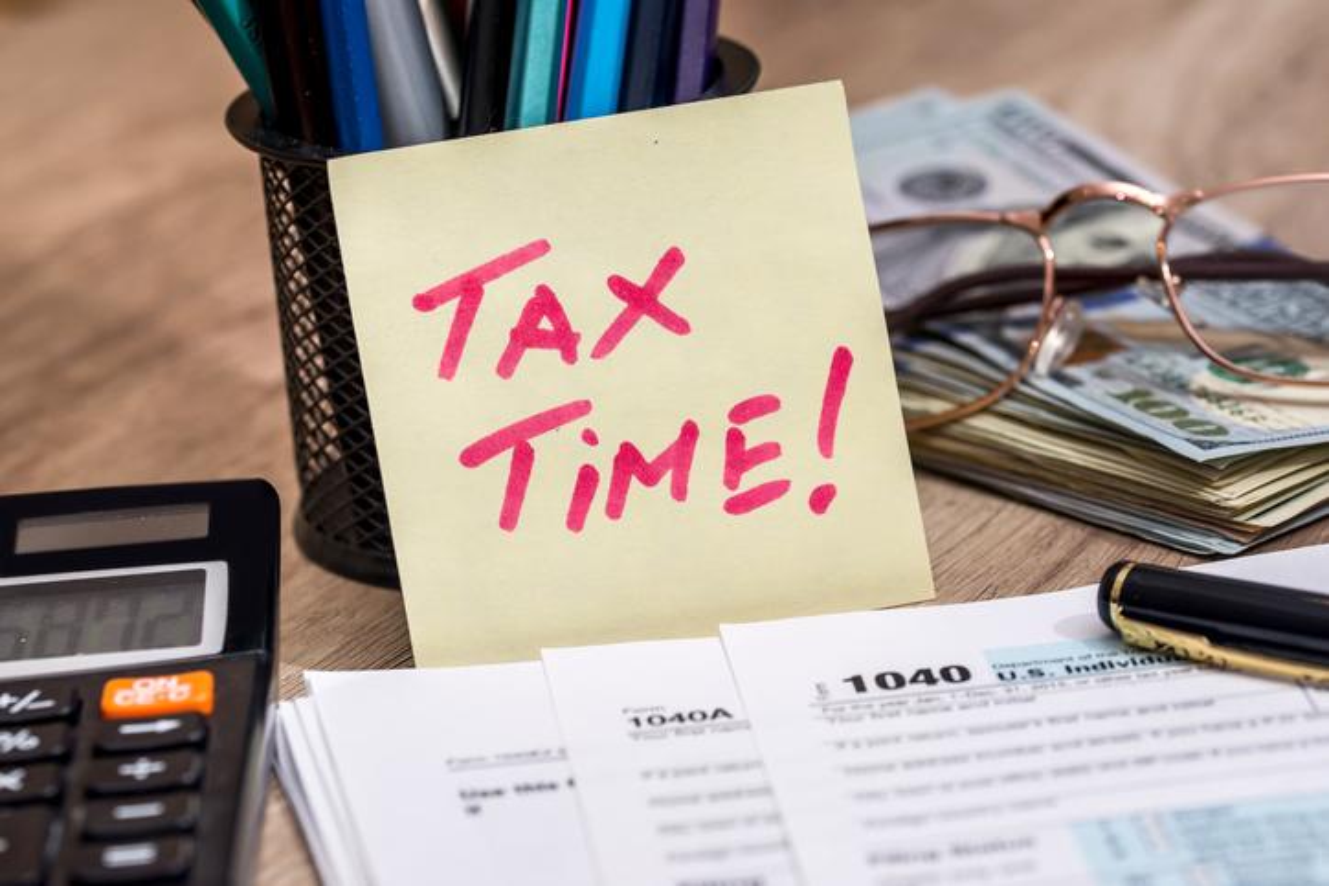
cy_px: 443
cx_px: 664
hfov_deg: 19.5
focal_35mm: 105
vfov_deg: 13.0
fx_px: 3877
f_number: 10
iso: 400
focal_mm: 105
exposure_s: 1/160
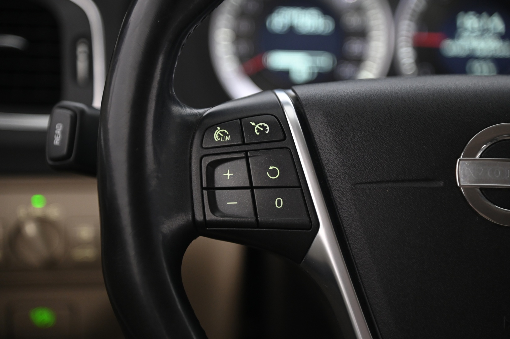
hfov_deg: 17.1
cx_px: 255
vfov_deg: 11.4
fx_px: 1699
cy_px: 170
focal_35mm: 120
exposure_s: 1/20
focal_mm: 120
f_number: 4
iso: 2000
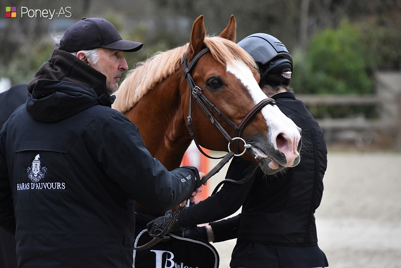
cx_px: 200
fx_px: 4010
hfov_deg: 5.7
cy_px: 134
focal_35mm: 360
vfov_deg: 3.8
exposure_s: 1/800
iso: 2000
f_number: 6.3
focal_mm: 240
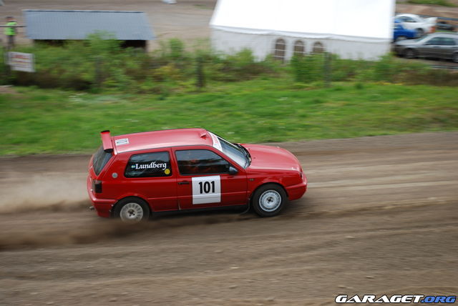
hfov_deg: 24.6
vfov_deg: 16.6
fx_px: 1051
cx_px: 229
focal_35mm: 82
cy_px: 153
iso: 100
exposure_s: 1/160
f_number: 5.6
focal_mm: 55
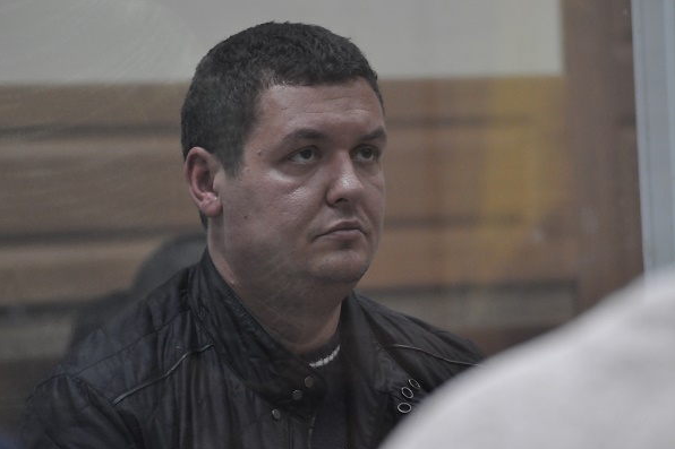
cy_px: 225
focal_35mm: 287
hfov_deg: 7.2
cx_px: 338
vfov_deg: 4.8
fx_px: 5379
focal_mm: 190
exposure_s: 1/20
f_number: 5.3
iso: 1600
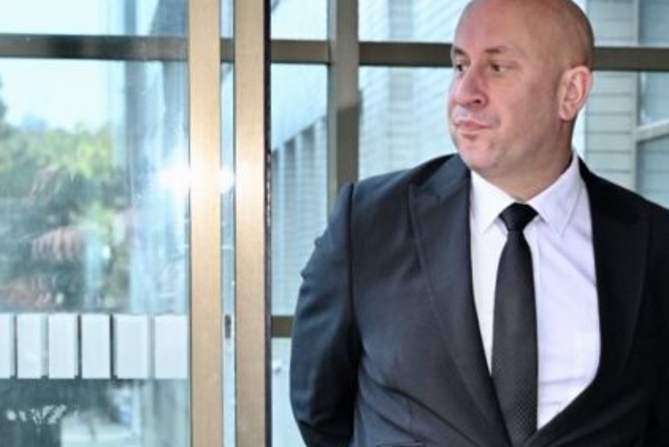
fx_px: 1302
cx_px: 399
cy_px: 236
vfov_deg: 19.5
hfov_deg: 28.8
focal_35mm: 70
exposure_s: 1/200
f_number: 4
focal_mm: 44
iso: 1600
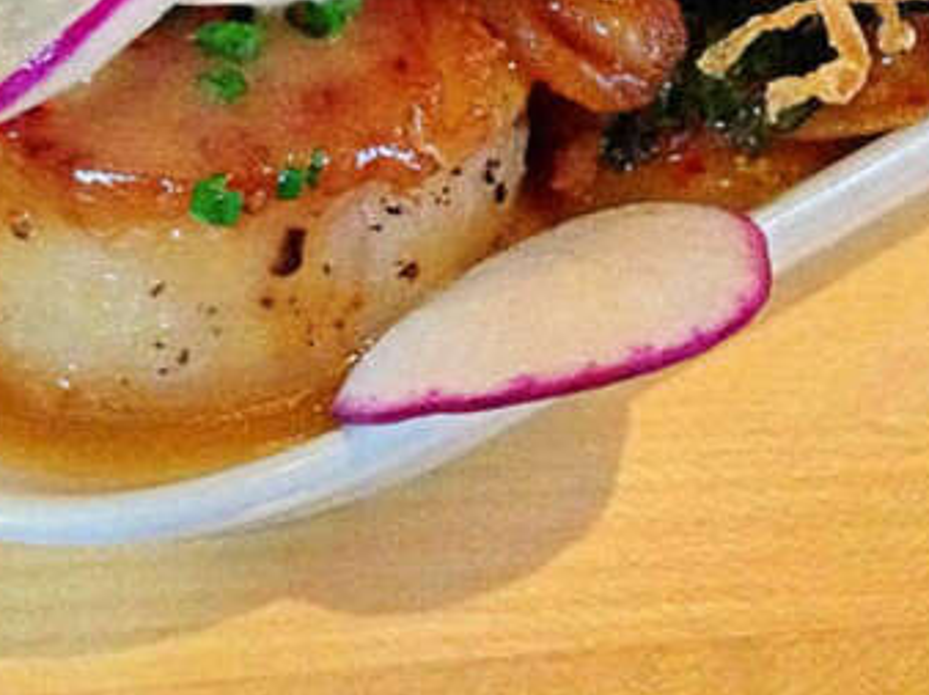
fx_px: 2092
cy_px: 69
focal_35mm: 78
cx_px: 508
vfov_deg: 18.6
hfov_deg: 25.0
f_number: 2.4
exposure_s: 1/17
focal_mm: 3.3
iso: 400
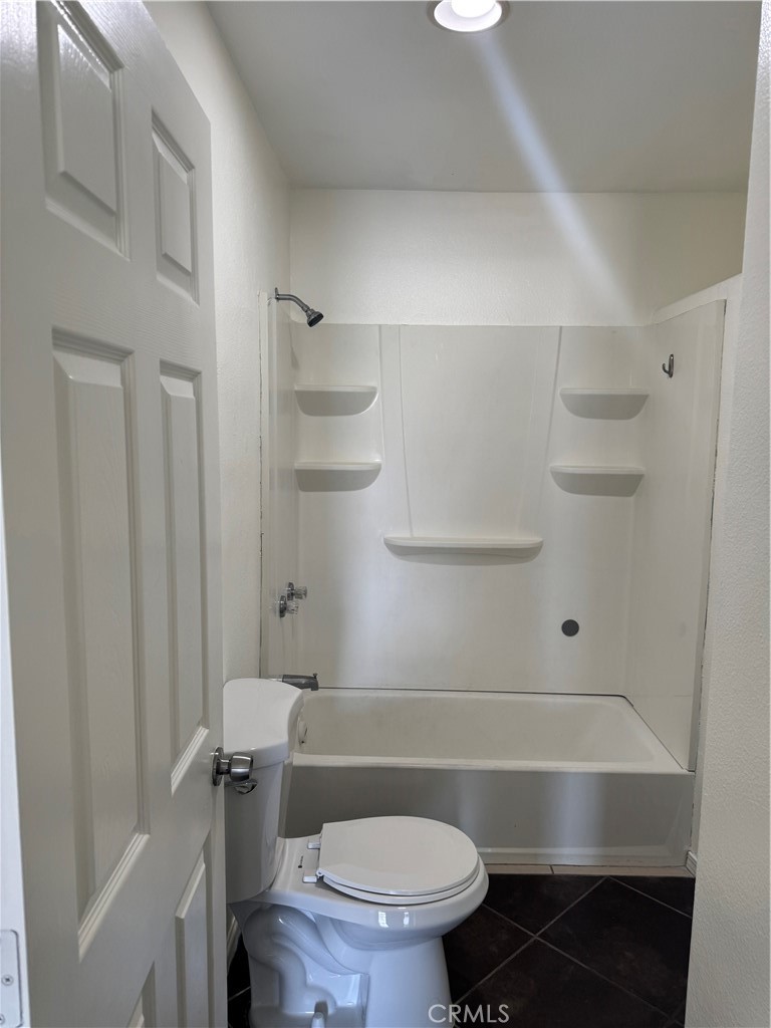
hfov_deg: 56.8
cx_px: 386
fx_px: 713
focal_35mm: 24
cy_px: 514
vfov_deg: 71.6
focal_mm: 6.76
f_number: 1.78
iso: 125
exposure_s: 1/120
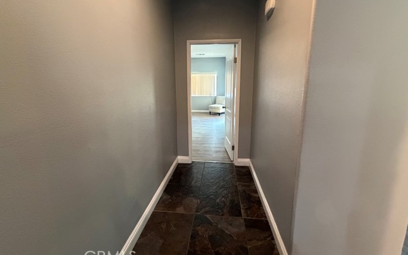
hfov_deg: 101.4
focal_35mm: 15
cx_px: 204
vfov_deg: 74.5
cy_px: 111
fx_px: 167
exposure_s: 1/60
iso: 800
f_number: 2.2
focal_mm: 2.22
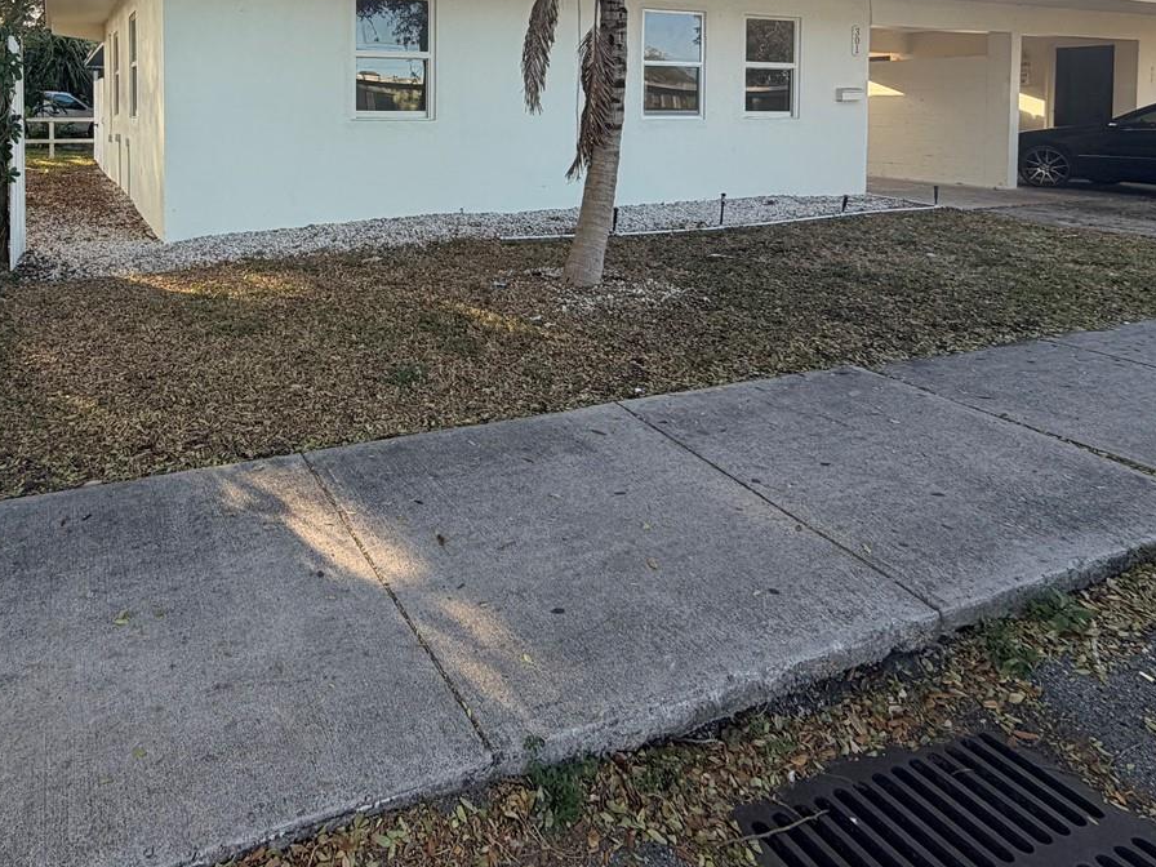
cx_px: 377
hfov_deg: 67.3
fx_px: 835
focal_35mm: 25
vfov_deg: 50.4
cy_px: 134
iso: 50
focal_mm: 2.22
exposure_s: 1/315
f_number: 2.2
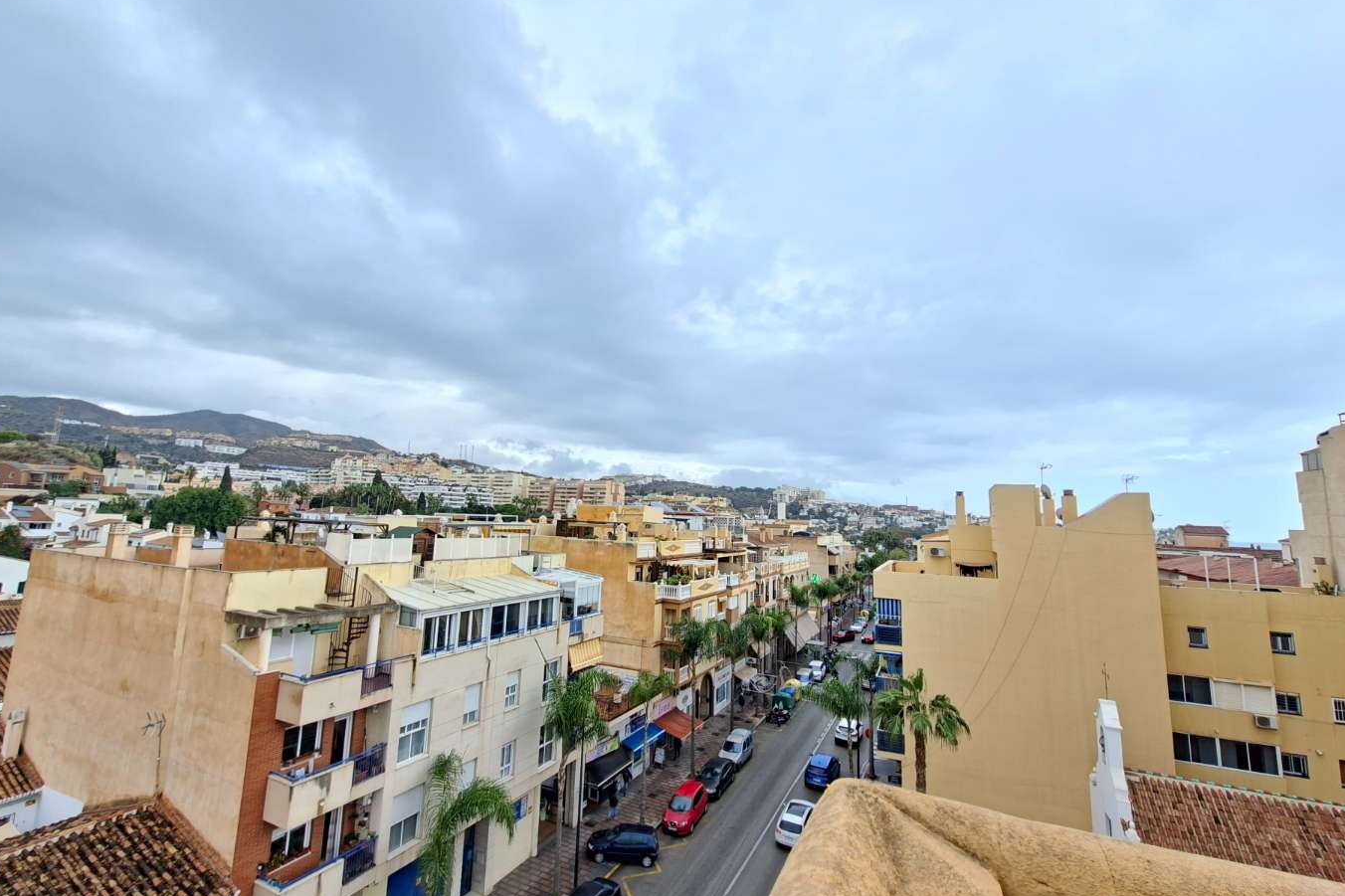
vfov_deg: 77.3
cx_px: 653
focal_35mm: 15
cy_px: 433
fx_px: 560
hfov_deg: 100.4
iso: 40
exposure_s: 1/120
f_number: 2.2
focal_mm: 1.74
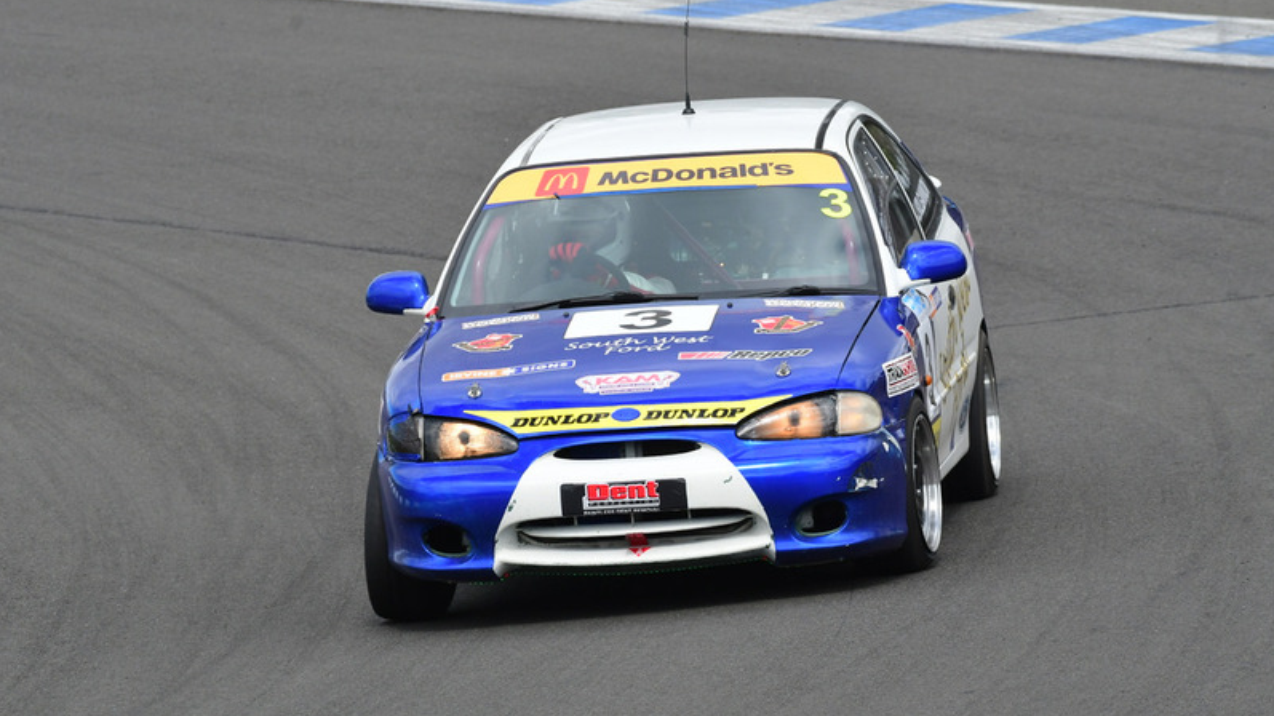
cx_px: 638
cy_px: 366
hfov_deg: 4.4
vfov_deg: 2.5
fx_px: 16516
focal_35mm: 489
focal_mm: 310
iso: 640
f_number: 10
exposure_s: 1/640
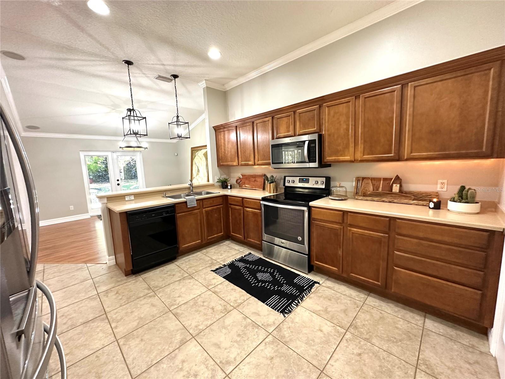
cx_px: 252
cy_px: 190
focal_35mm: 14
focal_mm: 2.22
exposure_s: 1/60
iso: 320
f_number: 2.2
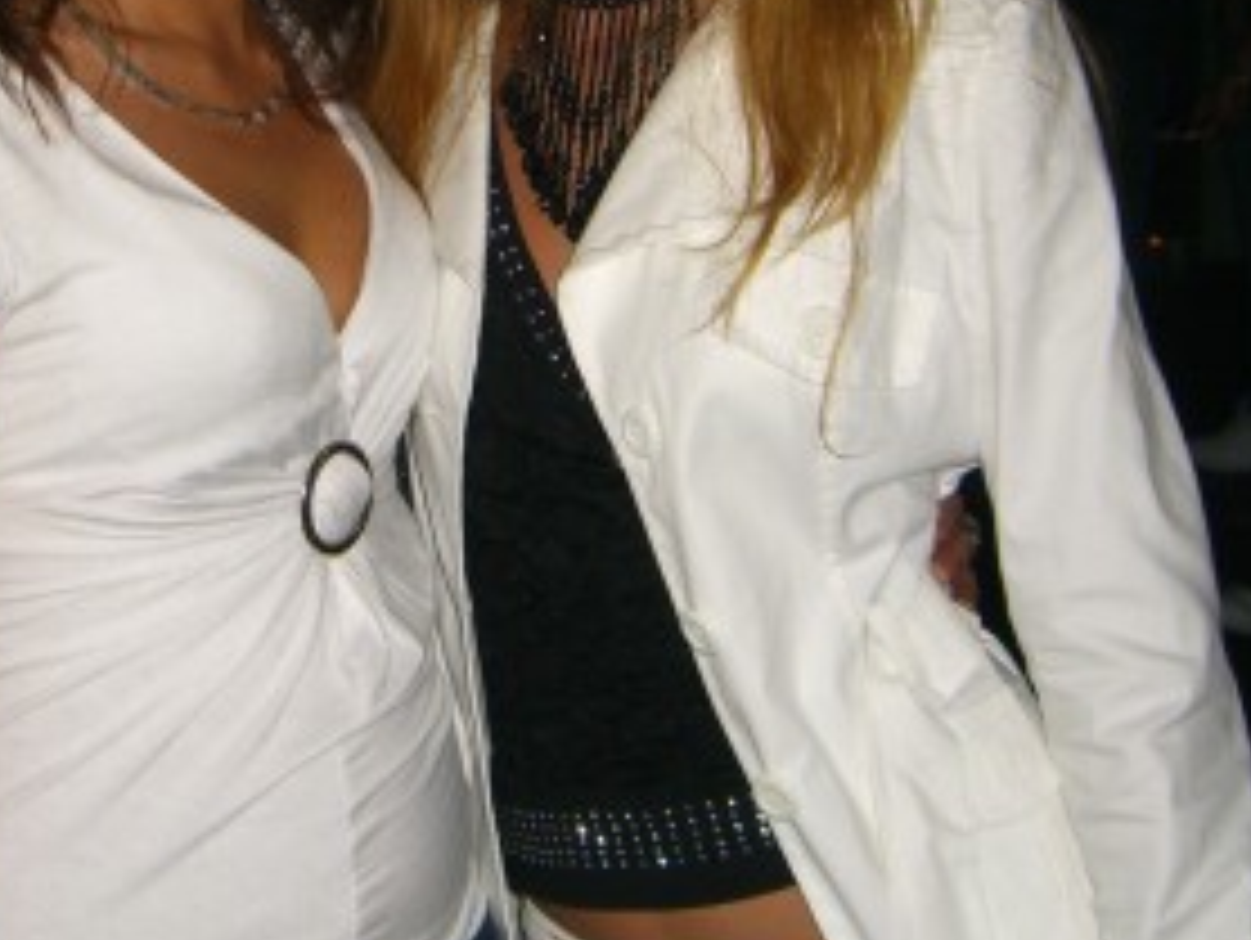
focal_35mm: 82
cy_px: 81
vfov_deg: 17.7
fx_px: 2966
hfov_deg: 23.6
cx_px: 356
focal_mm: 7.9
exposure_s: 1/60
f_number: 2.8
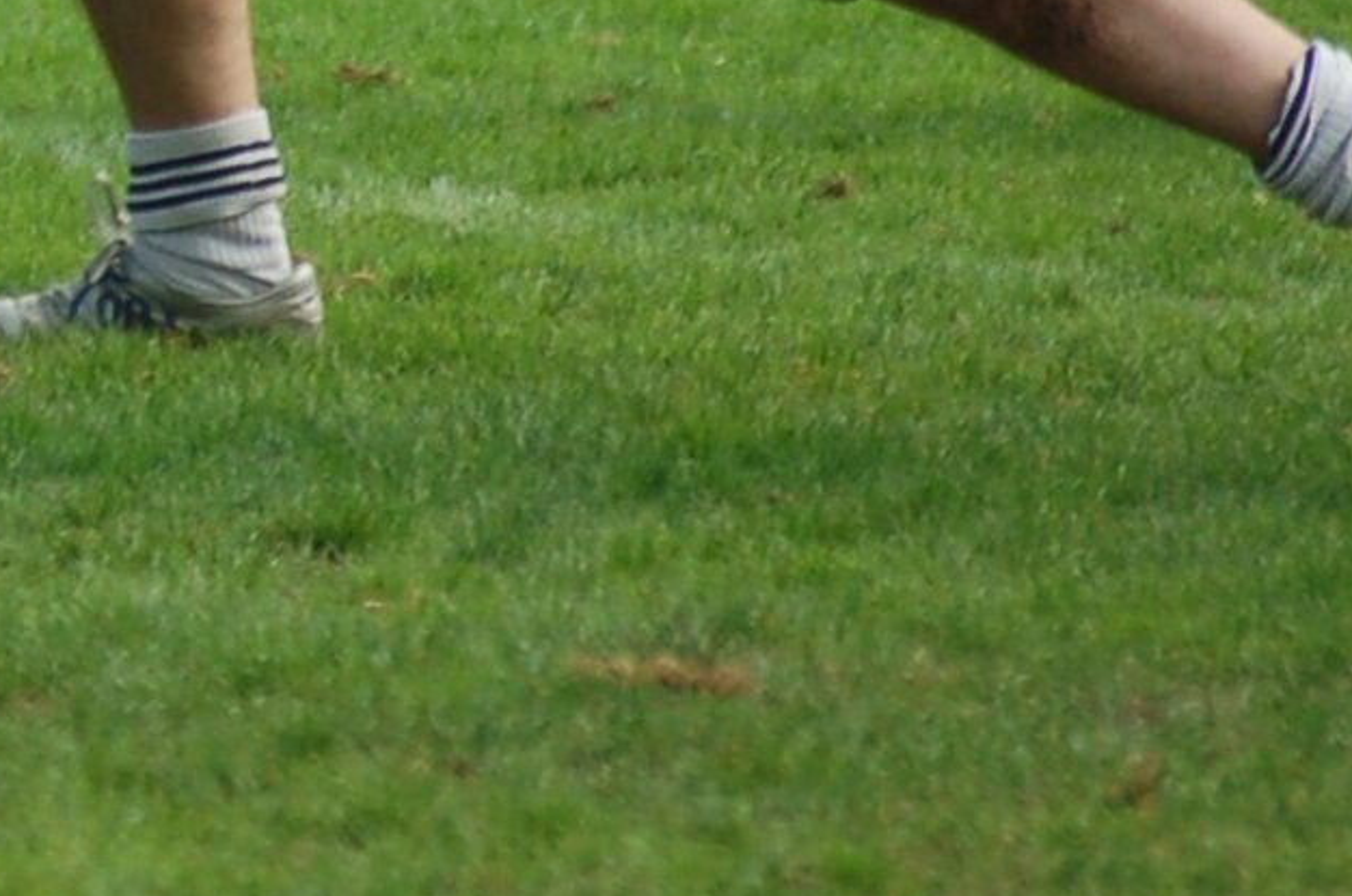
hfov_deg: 1.8
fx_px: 43486
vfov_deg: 1.2
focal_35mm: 1160
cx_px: -590
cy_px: -542
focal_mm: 220
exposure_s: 1/800
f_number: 5.3
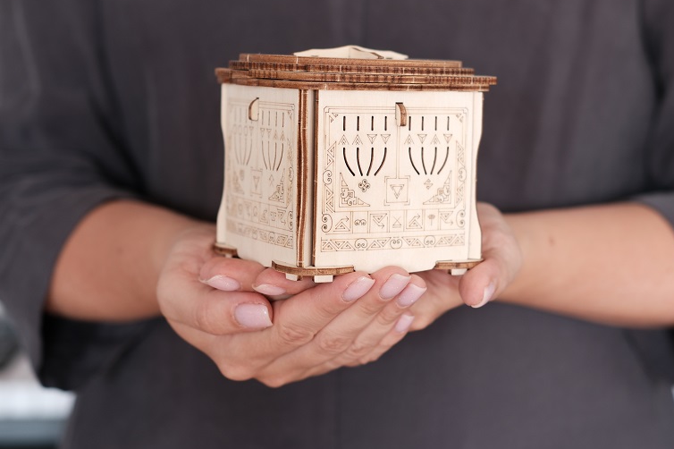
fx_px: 1347
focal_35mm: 72
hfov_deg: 28.1
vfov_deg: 18.9
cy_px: 177
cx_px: 386
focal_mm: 35
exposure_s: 1/40
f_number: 2.8
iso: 250
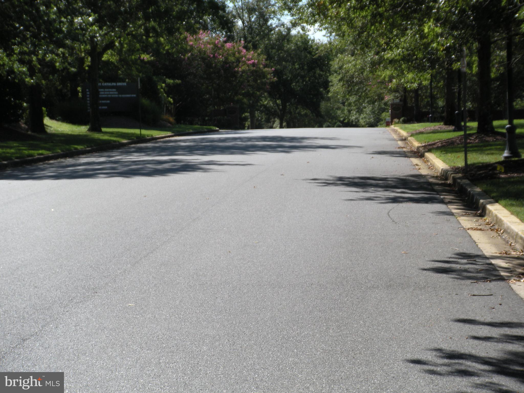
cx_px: 262
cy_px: 196
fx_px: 1393
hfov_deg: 21.3
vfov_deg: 16.1
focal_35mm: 92
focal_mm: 15.4
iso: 64
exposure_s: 1/342
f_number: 4.7
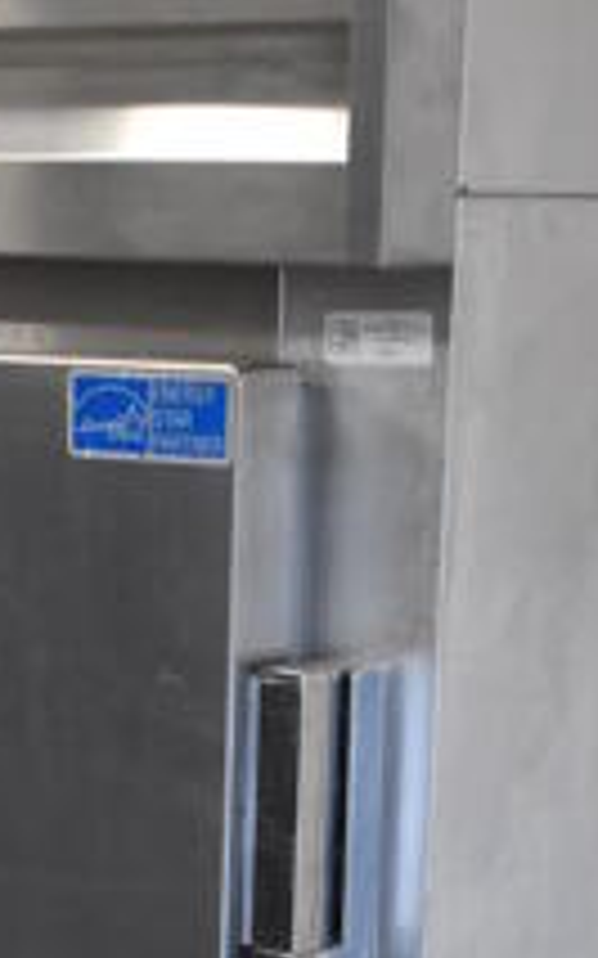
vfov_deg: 16.6
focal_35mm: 118
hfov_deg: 10.9
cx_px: -58
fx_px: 3079
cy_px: 1289
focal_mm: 18
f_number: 3.5
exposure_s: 1/125
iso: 2200
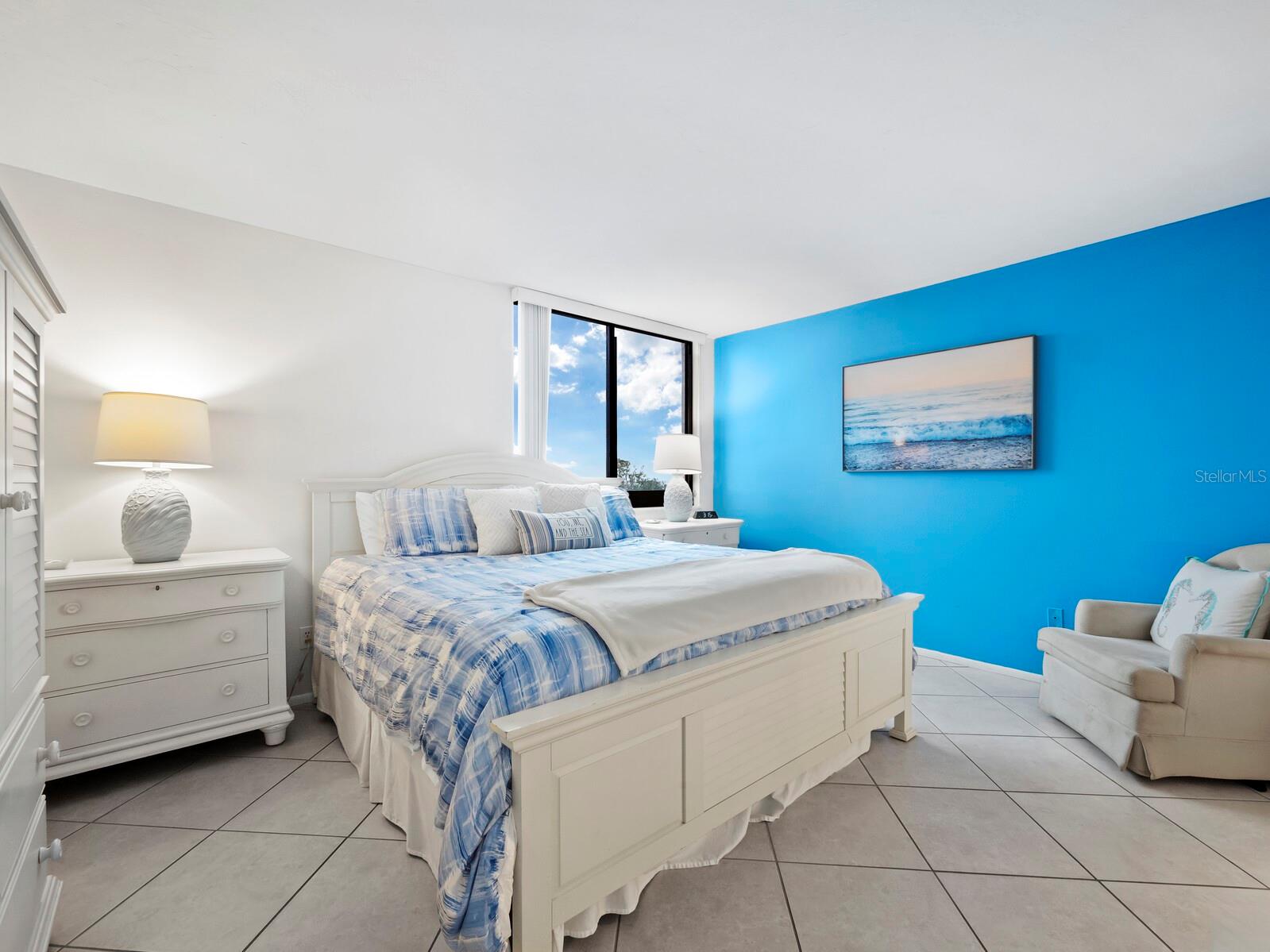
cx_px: 635
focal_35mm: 14
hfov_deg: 102.1
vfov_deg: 85.7
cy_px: 476
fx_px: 514
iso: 400
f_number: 11
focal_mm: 7
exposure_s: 1/2
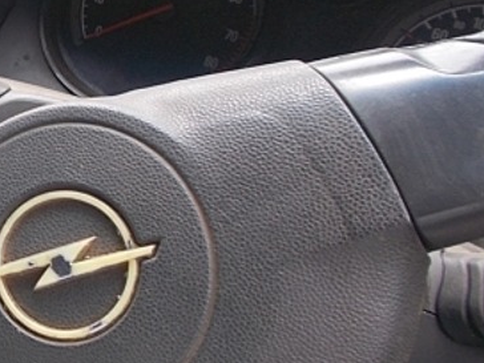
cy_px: 92
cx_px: -248
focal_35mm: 87
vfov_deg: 16.9
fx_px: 1216
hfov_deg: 19.5
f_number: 3.2
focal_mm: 4.6
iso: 80
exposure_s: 1/50
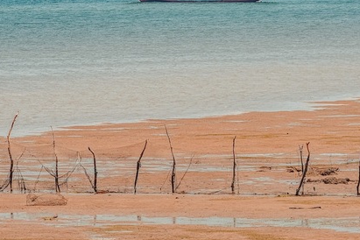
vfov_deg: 3.9
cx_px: 134
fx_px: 3530
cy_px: 145
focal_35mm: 353
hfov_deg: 5.8
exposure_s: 1/400
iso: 100
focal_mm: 200
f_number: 11
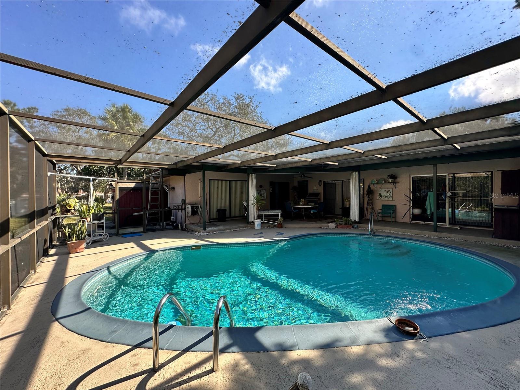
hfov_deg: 102.1
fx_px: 210
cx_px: 260
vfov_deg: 85.7
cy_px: 195
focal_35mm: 14
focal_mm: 2.22
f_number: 2.2
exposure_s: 1/301
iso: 40
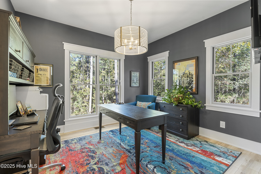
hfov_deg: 96.7
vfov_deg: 73.7
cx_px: 130
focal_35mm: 16
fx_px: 116
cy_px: 87
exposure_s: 1.6
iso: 50
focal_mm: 16
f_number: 8
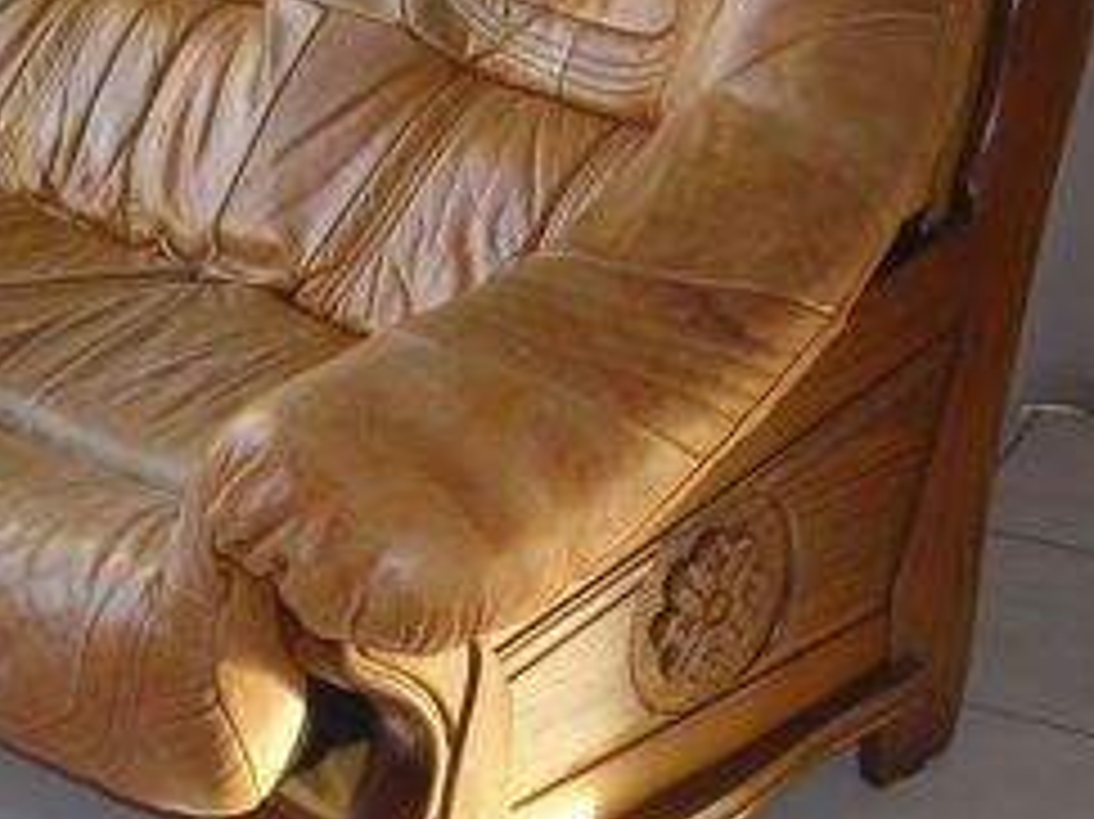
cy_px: 351
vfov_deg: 19.6
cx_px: 356
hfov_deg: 25.8
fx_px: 2369
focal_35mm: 75
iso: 50
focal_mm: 6.3
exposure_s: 1/30
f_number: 3.2
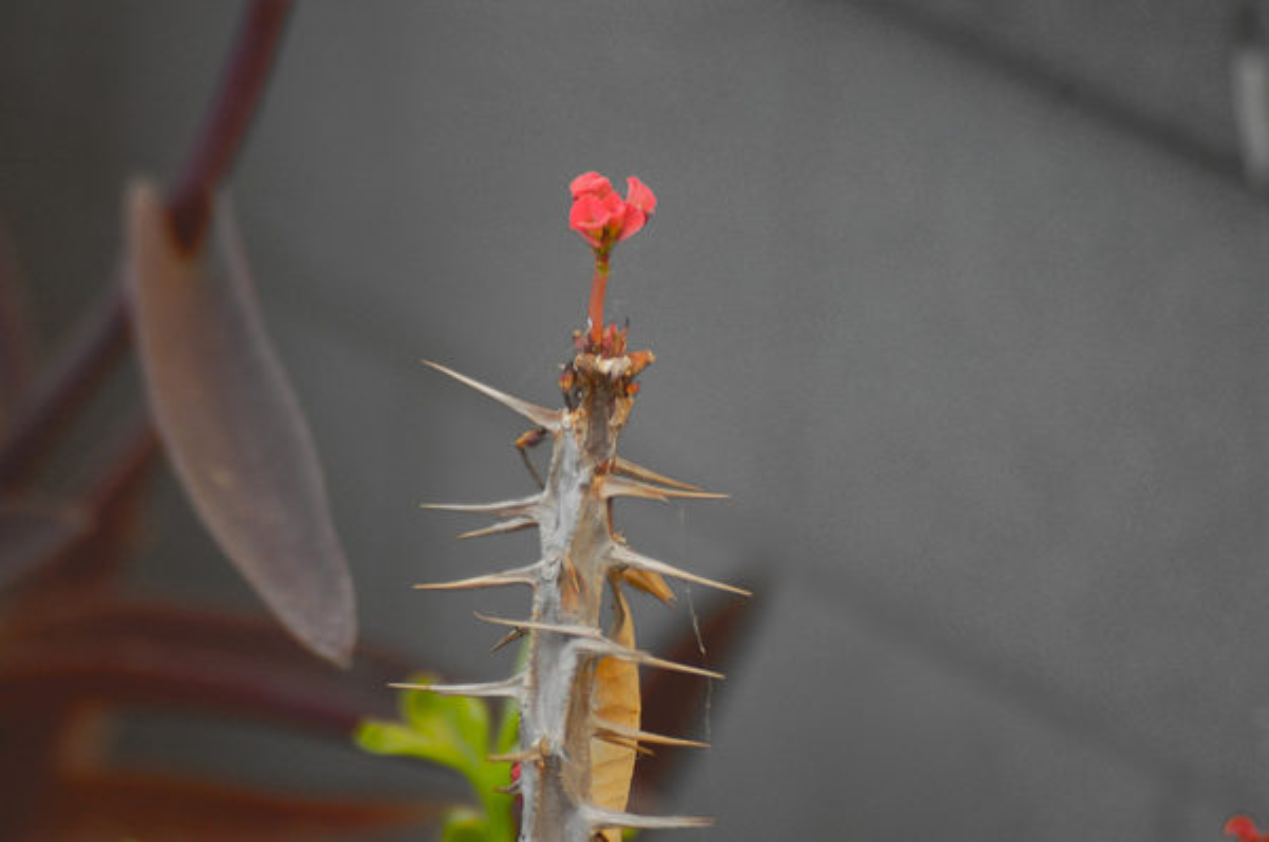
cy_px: 421
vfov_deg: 4.3
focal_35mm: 315
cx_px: 634
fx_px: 11086
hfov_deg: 6.6
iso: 200
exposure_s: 1/80
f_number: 5.6
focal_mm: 210
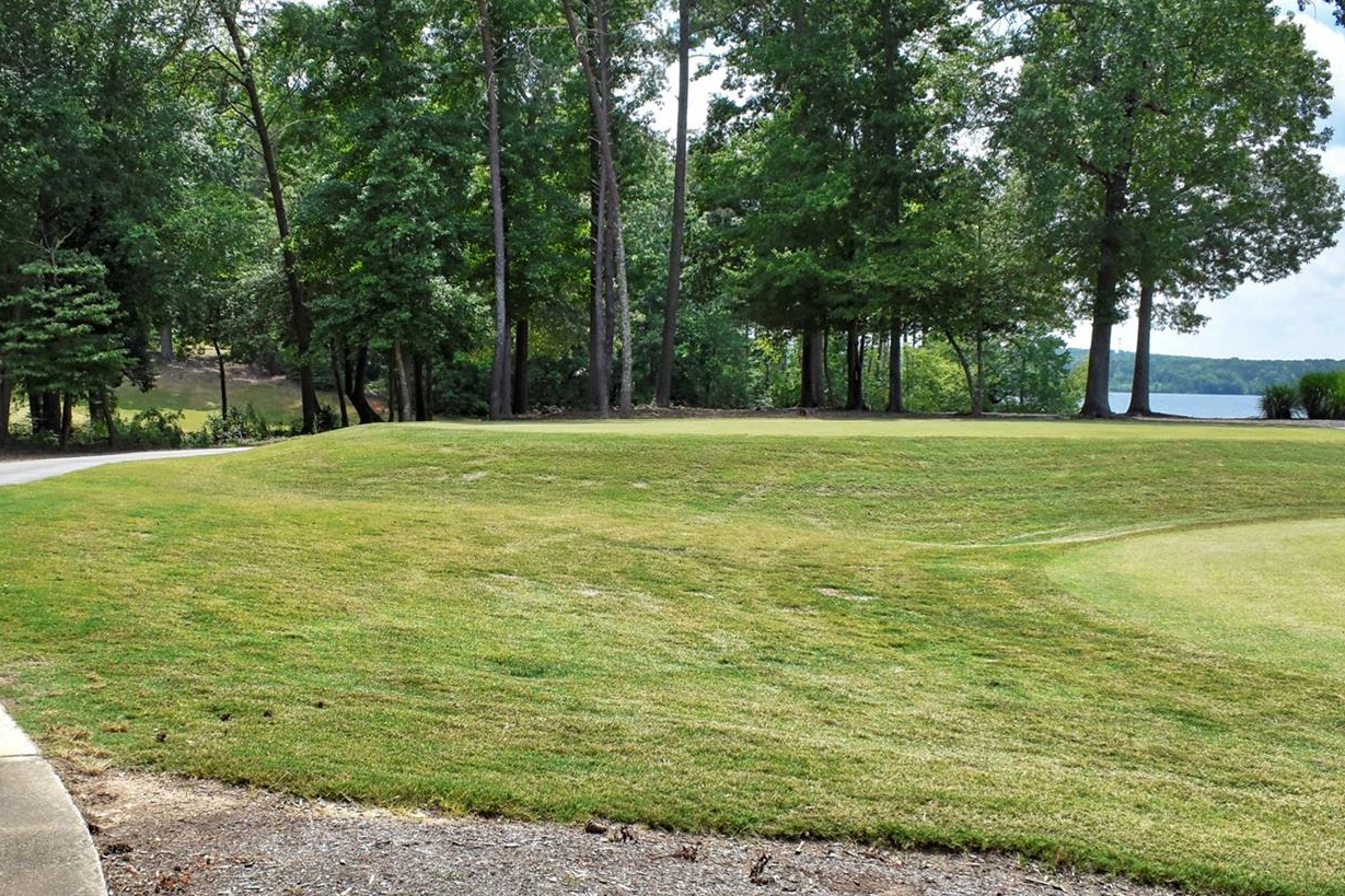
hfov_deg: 43.3
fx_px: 1681
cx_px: 512
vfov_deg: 29.8
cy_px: 521
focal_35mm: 45
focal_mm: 18
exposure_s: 1/320
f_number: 9
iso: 200
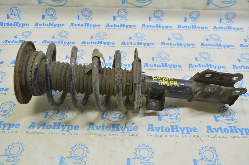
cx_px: 124
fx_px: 218
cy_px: 82
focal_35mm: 32
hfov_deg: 59.5
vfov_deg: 41.6
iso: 400
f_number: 5.6
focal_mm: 21
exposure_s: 1/20
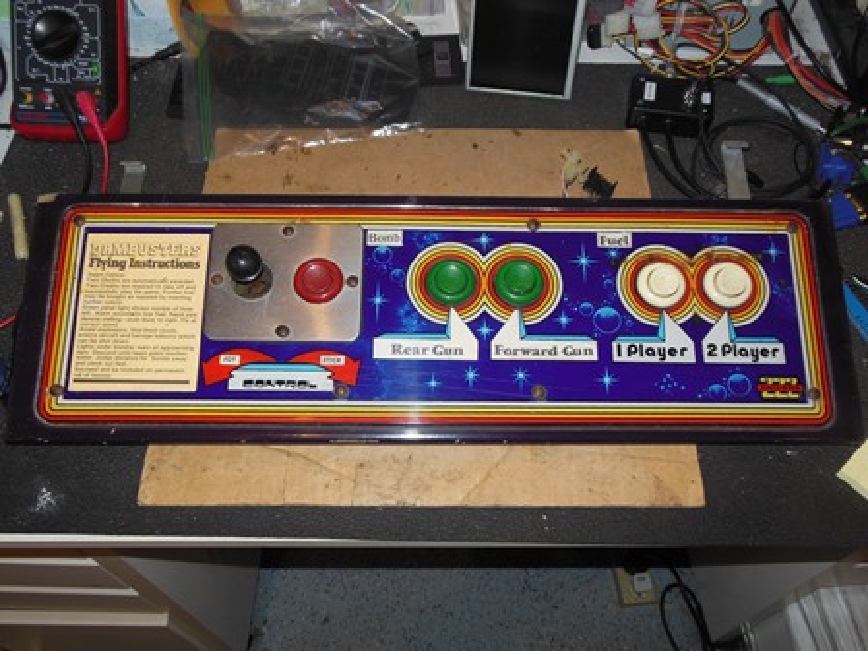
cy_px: 326
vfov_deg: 48.2
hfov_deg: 61.7
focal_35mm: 29
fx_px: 727
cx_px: 434
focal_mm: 5.2
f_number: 3.3
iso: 125
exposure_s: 1/25
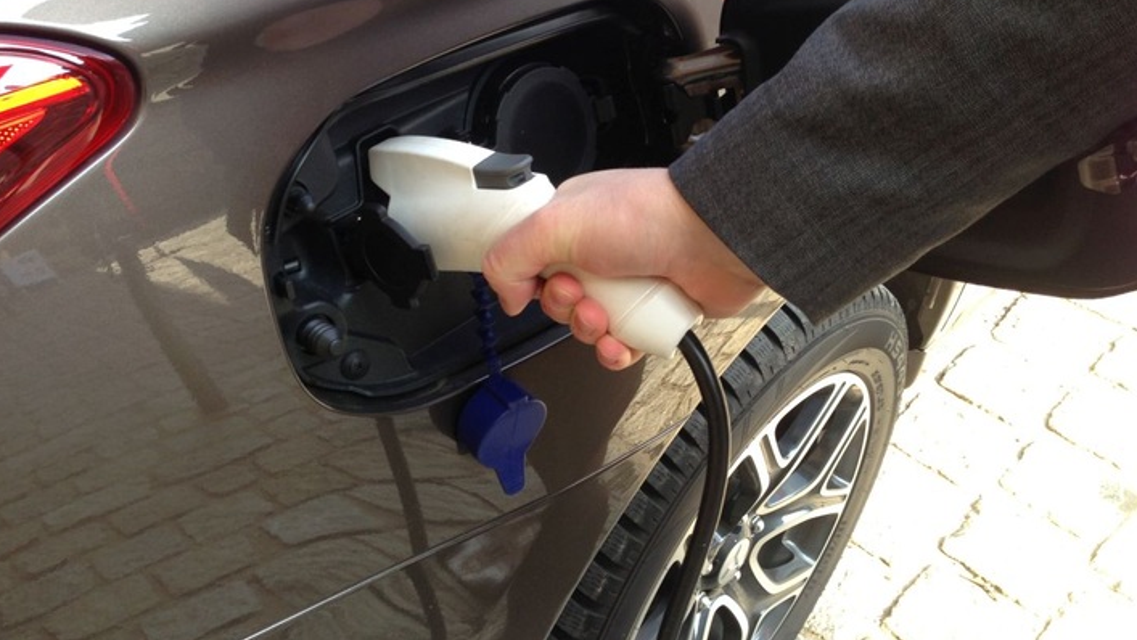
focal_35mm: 37
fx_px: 1116
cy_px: 286
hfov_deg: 54.0
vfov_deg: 32.0
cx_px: 577
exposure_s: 1/121
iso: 50
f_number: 2.4
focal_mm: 4.13
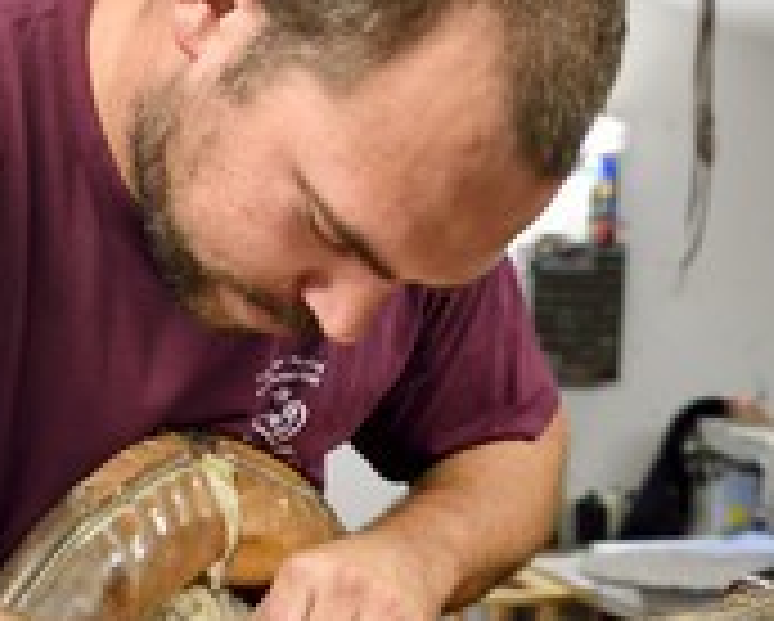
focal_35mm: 55
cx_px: 328
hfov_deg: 34.1
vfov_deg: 26.2
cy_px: 621
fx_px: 1261
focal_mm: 24
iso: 800
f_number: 3.5
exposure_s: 1/80
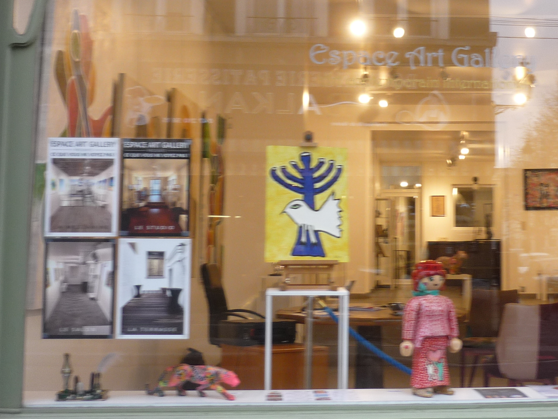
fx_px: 935
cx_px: 400
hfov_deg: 32.8
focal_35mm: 58
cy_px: 124
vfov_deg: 25.0
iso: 100
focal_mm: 5.5
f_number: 2.8
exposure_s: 1/60
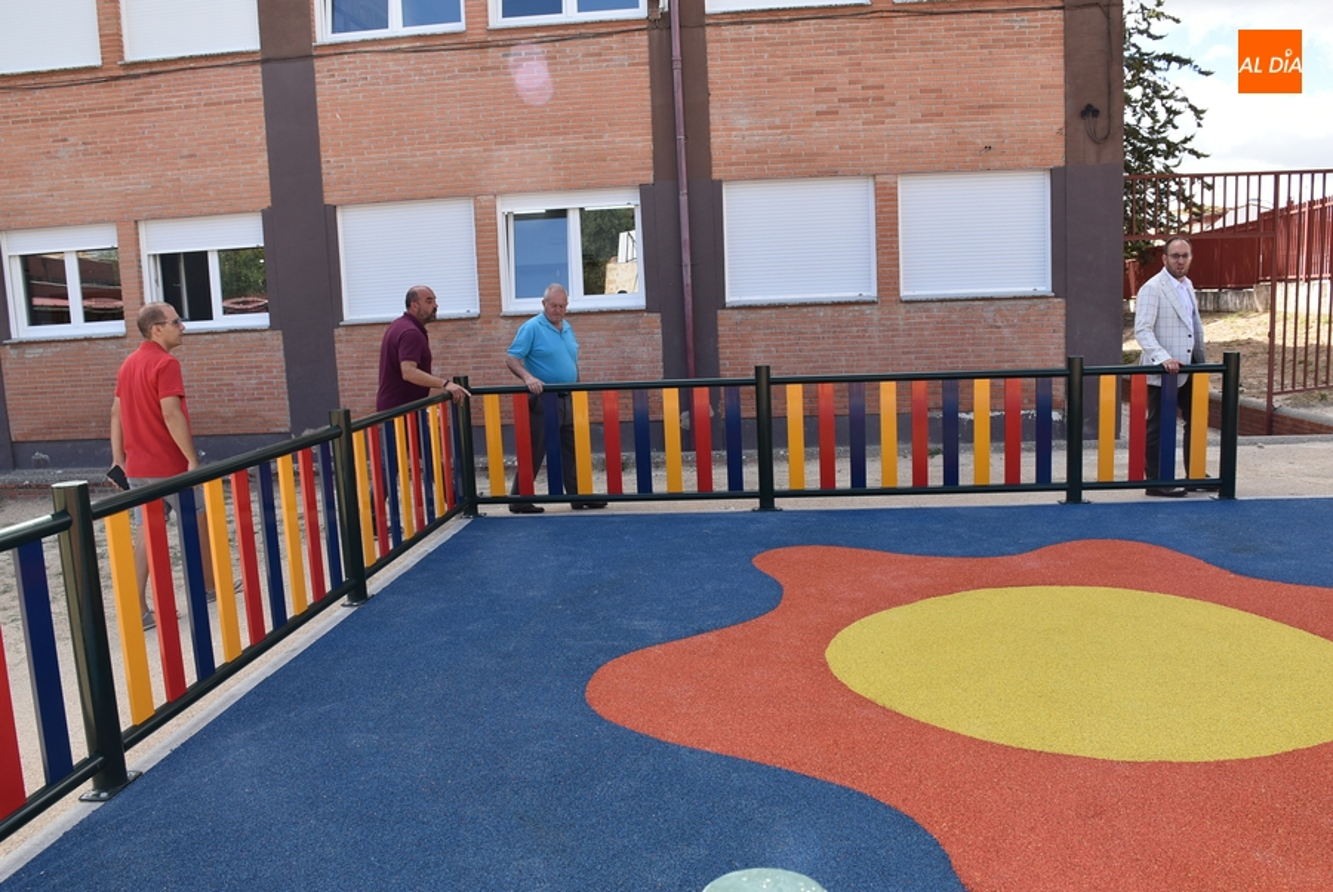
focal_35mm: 27
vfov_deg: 48.0
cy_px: 446
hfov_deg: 67.3
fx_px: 1001
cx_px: 666
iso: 280
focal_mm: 18
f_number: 8
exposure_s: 1/250
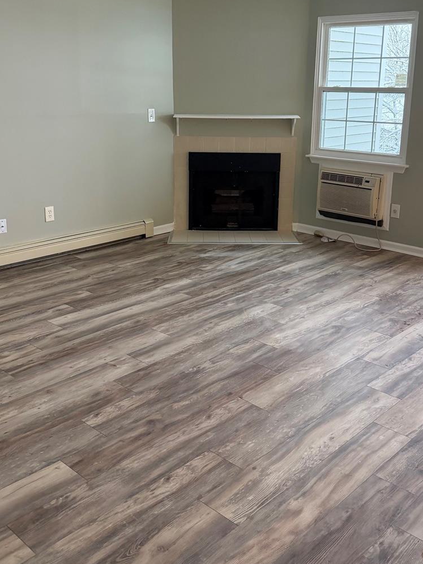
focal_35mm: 37
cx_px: 226
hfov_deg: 38.6
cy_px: 228
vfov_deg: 49.9
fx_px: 603
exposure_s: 1/120
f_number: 1.78
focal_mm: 6.76
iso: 250
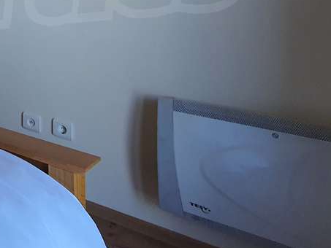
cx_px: -118
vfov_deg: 29.6
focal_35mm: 43
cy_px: -38
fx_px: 411
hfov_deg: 31.5
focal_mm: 1.8
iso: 50
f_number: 2.2
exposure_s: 1/50
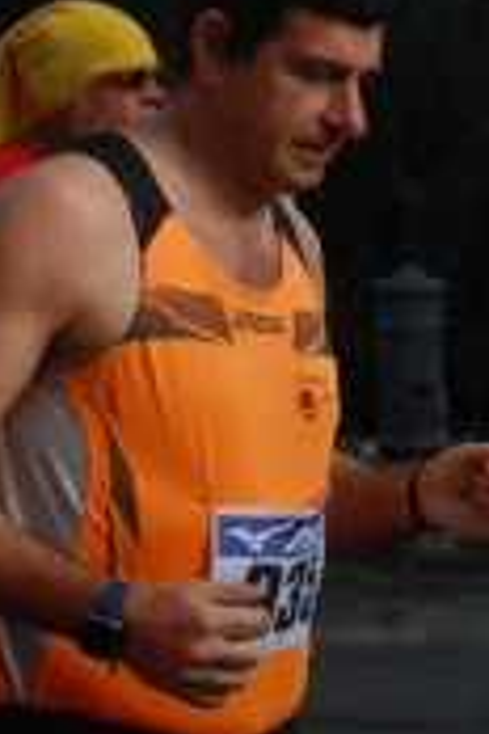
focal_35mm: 197
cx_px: 847
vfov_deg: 10.4
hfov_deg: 6.8
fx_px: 4014
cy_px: 285
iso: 1000
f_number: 6.3
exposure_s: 1/1600
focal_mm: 38
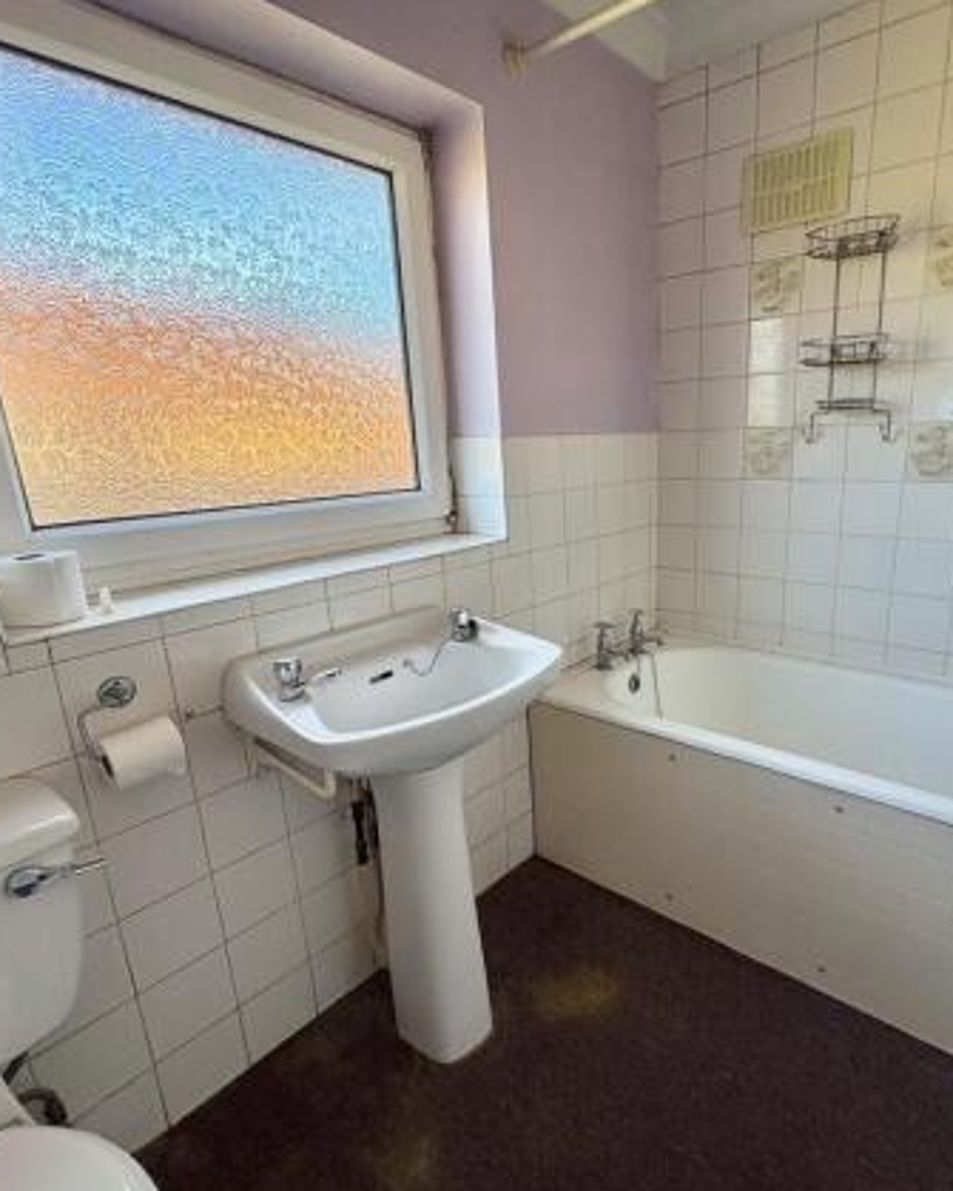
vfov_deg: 83.3
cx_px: 565
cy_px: 615
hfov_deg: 70.2
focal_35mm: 19
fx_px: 670
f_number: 2.2
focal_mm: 2.22
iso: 125
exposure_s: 1/107
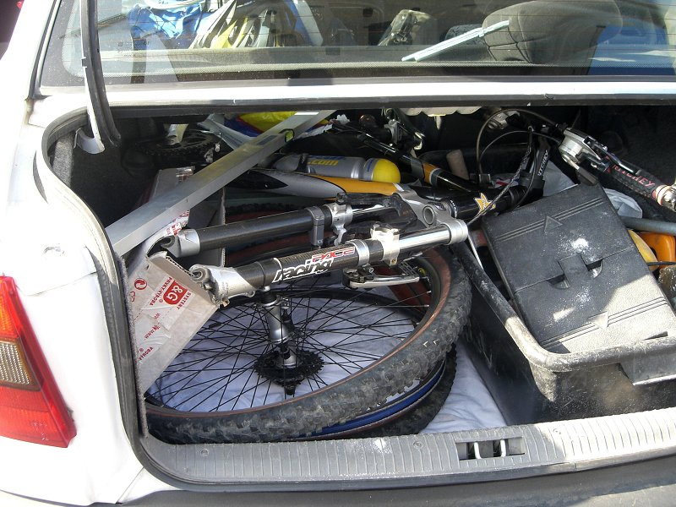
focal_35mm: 38
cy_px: 254
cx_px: 338
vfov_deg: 37.7
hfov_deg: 49.0
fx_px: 742
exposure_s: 1/80
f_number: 3.1
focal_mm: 6.3
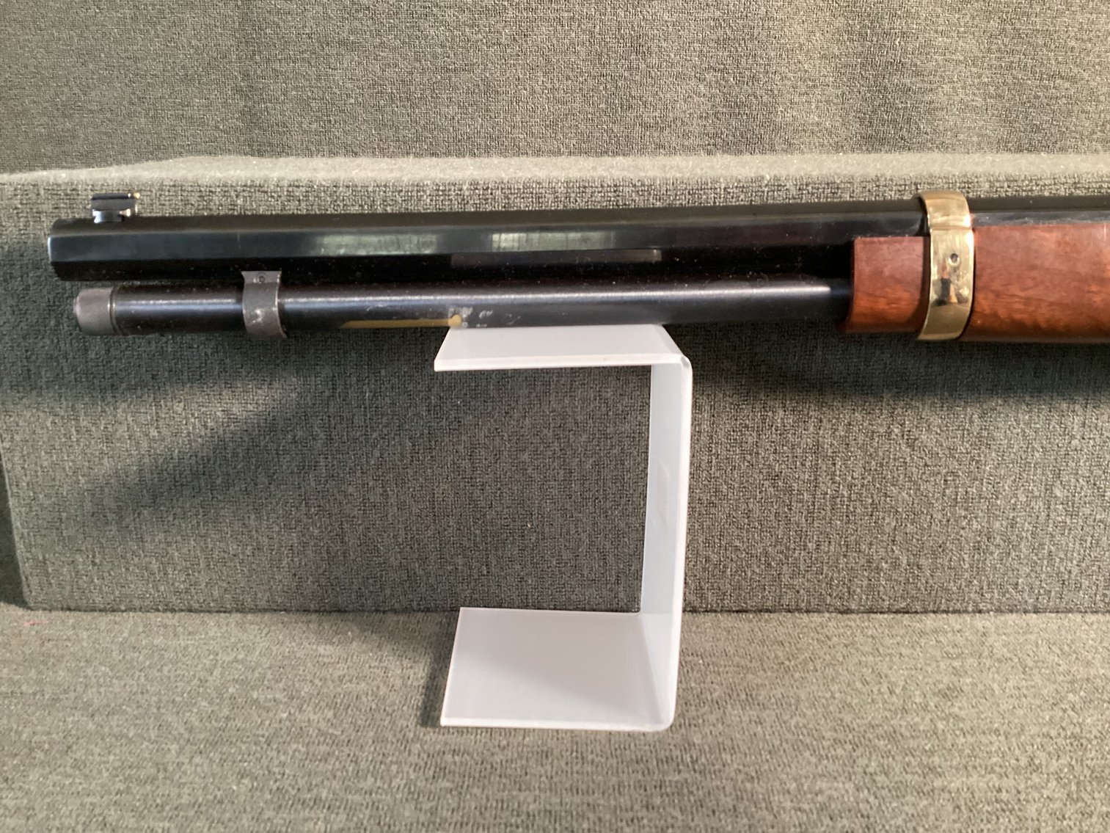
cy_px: 416
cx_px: 555
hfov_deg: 58.3
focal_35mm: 31
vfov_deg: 45.4
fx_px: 994
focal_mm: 3.3
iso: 400
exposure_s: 1/40
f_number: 2.4
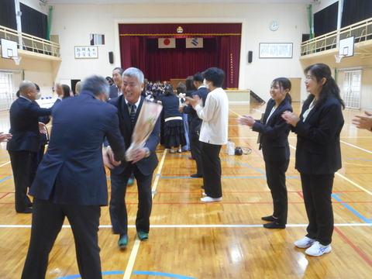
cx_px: 186
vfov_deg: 41.8
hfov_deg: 54.0
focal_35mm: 34
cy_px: 140
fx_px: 365
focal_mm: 6
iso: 400
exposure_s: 1/13
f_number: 4.2
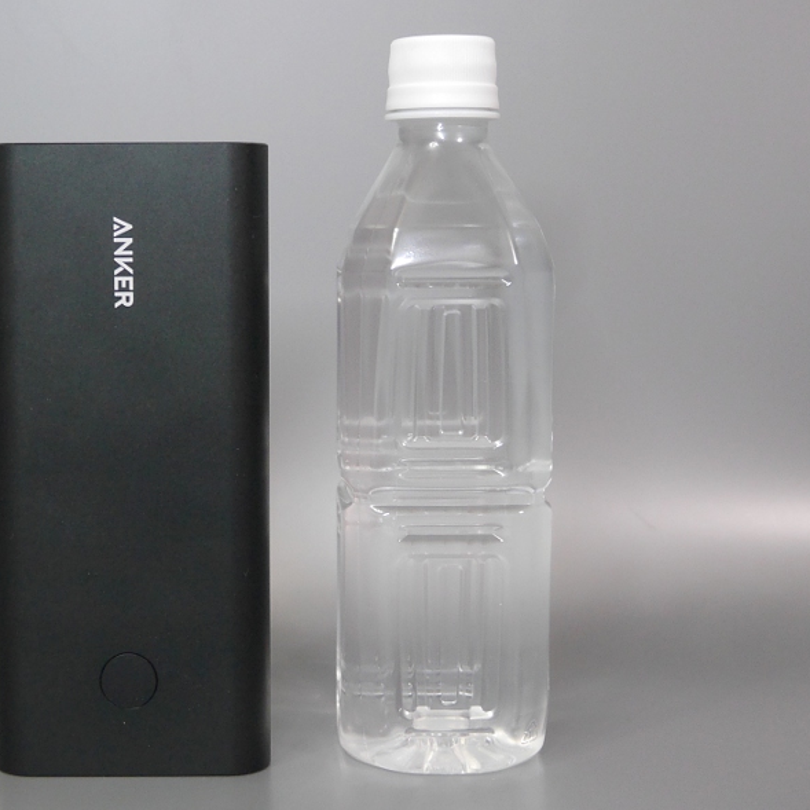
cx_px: 301
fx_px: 1271
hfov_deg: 35.2
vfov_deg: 35.4
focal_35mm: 48
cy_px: 410
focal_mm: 20
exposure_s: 1/60
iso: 1000
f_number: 4.4
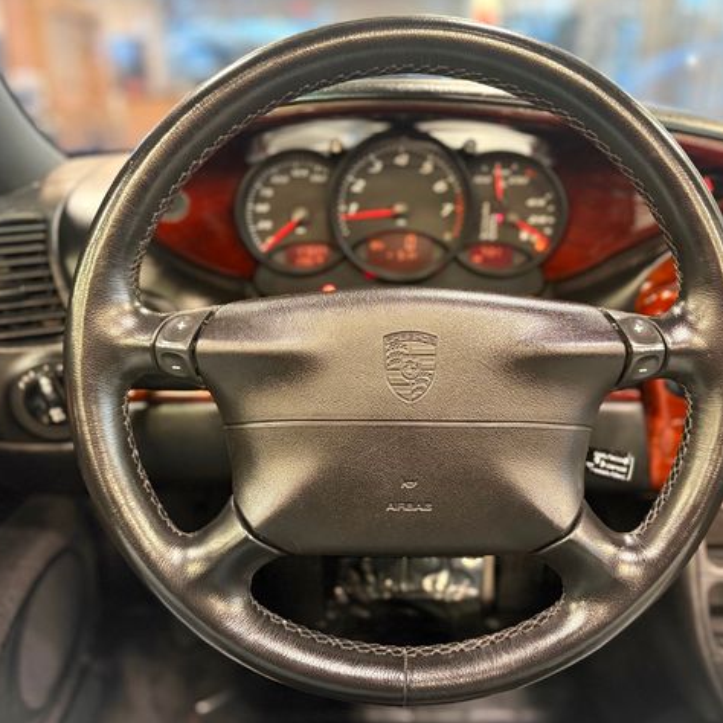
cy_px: 360
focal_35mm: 31
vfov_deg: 52.5
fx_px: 733
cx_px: 390
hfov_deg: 52.5
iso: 500
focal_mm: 5.96
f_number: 1.6
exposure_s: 1/37
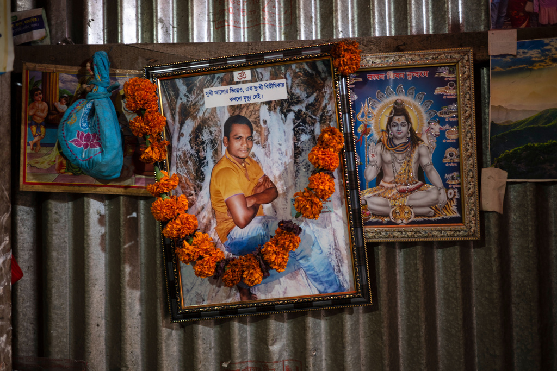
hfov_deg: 54.4
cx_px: 278
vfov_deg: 37.9
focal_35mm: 35
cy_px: 186
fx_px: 542
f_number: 1.4
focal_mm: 35
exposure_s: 1/20
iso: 125
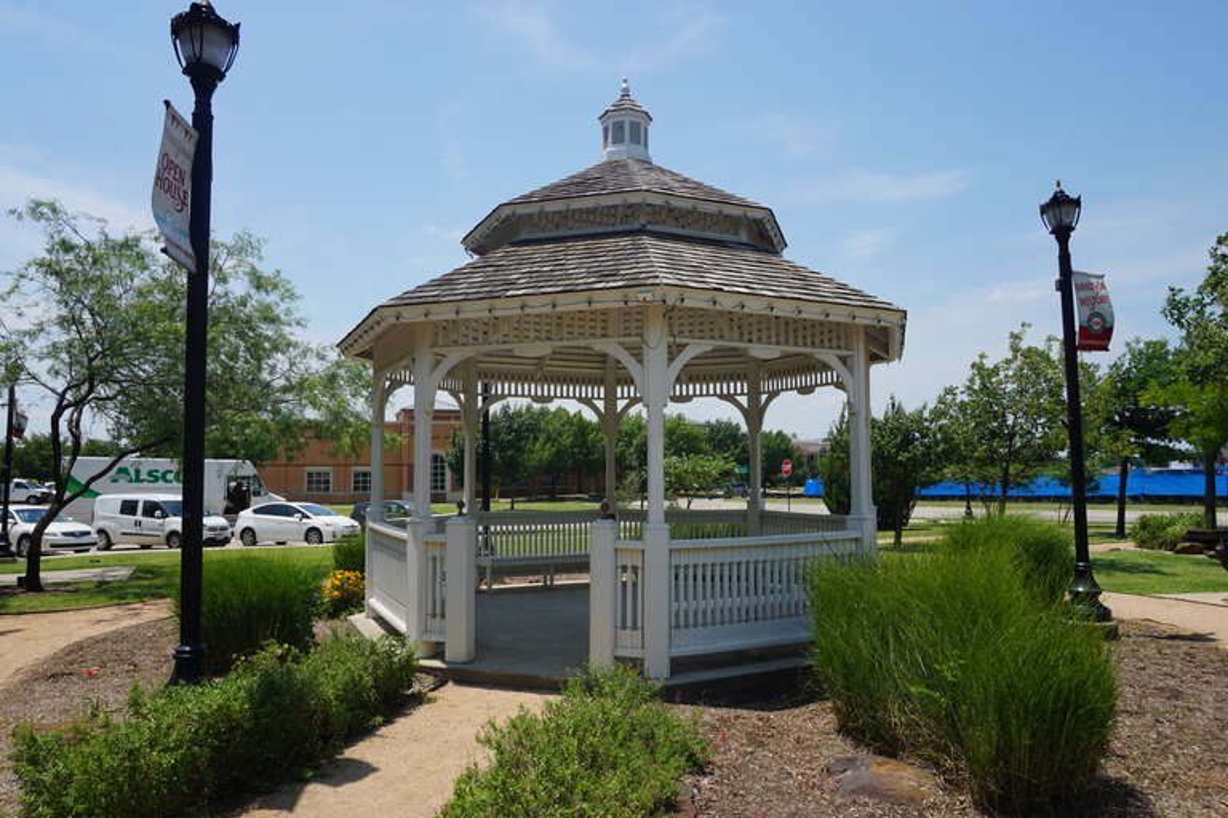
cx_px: 614
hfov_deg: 73.7
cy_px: 409
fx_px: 819
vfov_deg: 53.1
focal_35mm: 24
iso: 100
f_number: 11
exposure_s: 1/160
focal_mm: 16
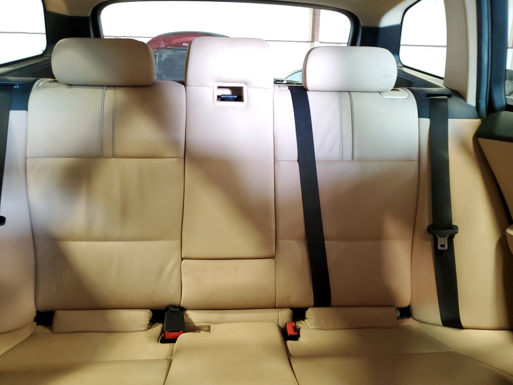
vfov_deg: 53.1
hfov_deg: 67.3
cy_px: 192
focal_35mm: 26
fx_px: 385
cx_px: 256
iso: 321
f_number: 1.5
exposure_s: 1/20
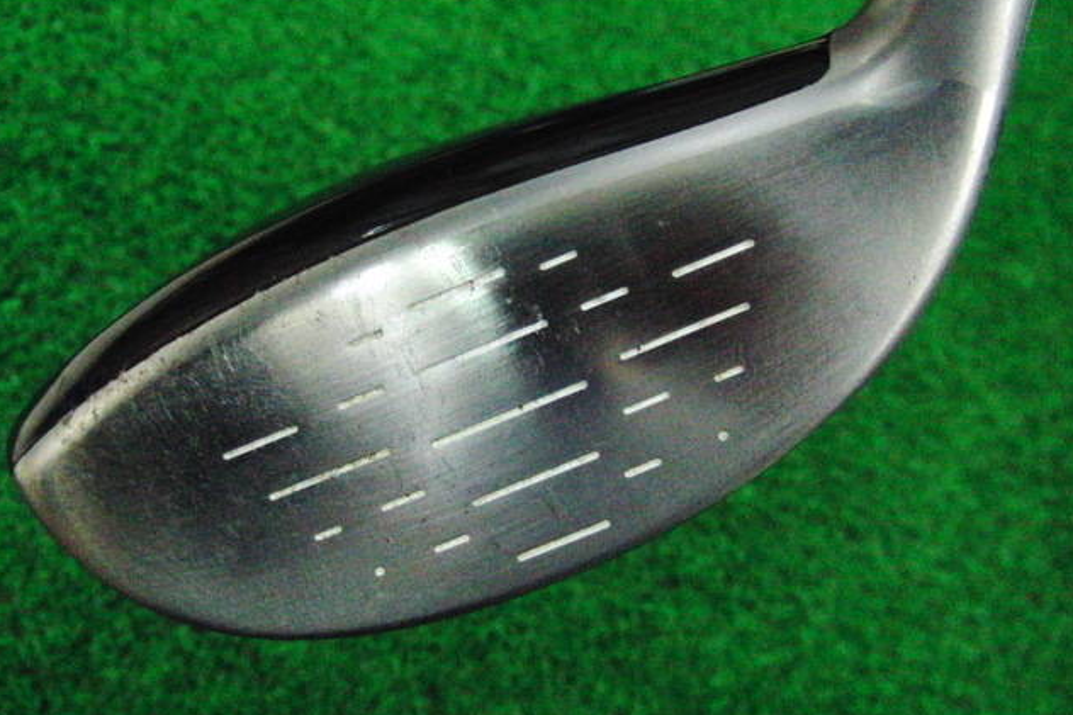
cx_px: 536
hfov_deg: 49.6
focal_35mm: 39
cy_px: 341
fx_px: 1162
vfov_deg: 34.2
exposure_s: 1/320
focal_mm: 6.42
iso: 3200
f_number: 3.6
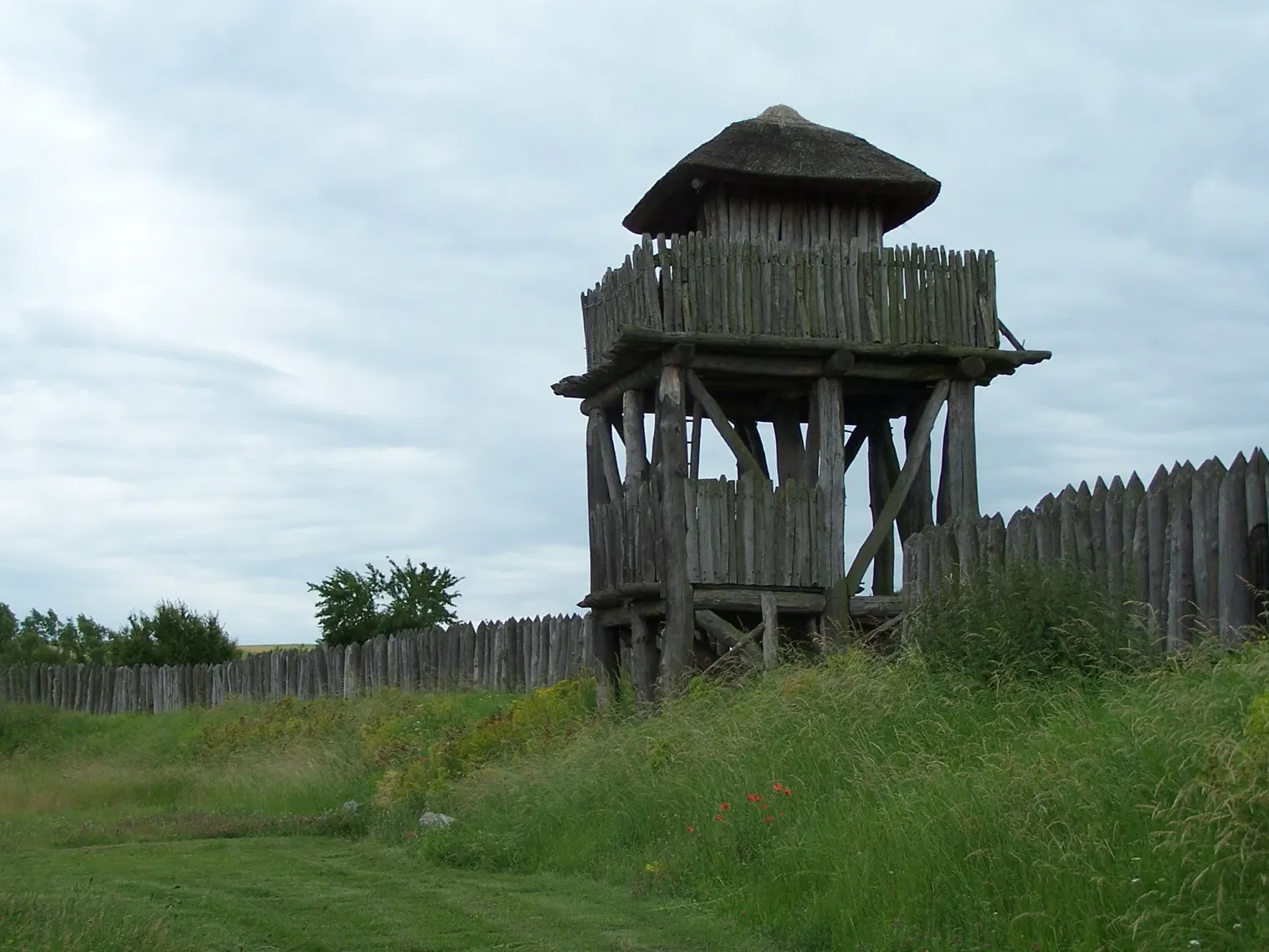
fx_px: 2273
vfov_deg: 23.6
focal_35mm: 62
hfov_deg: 31.2
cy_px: 463
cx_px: 614
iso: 80
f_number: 3.1
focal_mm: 9.8
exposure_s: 1/750
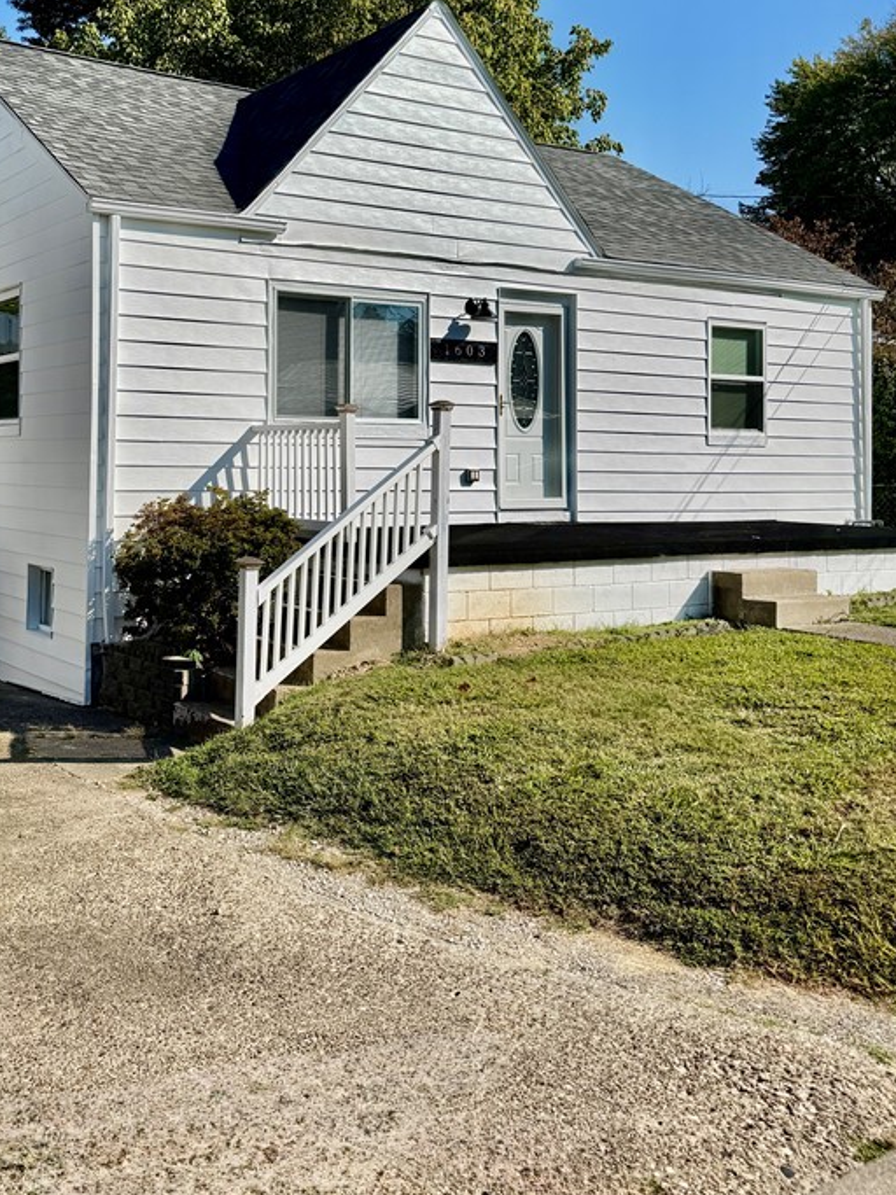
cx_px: 233
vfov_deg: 50.6
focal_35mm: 36
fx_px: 1243
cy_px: 420
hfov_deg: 38.7
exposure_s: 1/7092
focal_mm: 6.76
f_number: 1.78
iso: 80
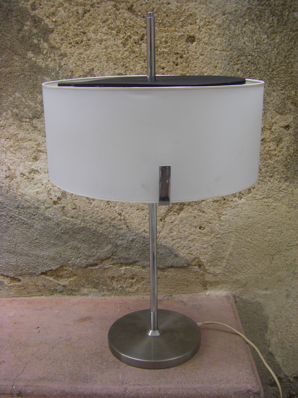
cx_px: 149
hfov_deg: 37.7
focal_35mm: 38
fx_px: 436
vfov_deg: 49.0
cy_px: 199
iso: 80
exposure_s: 1/100
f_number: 3.5
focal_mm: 6.3
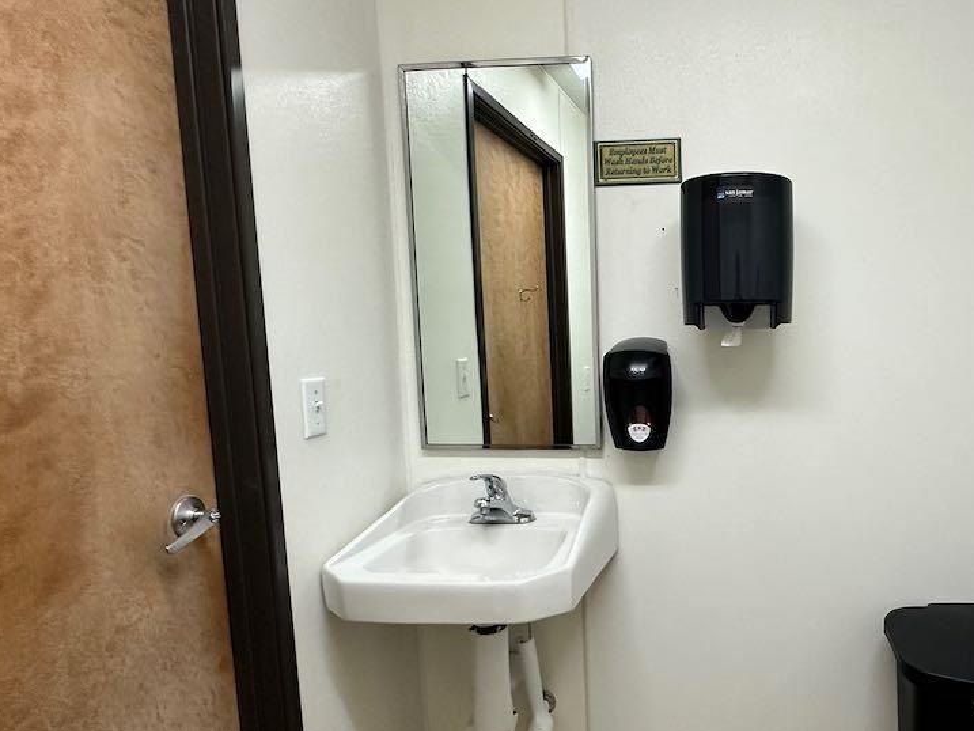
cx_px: 689
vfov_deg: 54.7
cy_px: 412
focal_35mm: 25
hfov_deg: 66.5
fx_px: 704
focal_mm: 2.22
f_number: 2.2
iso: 250
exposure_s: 1/60
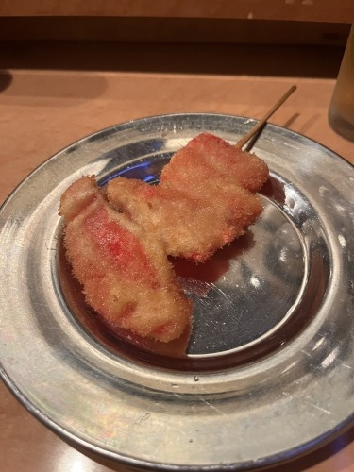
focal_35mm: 26
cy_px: 236
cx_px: 177
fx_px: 355
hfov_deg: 53.1
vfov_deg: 67.3
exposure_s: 1/60
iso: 500
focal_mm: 5.1
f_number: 1.6
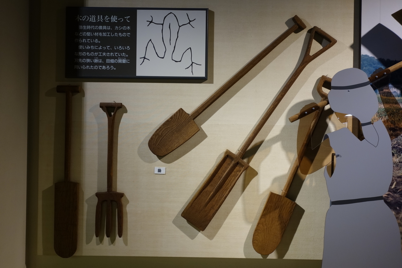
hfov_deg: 53.1
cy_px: 134
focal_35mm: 36
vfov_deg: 36.9
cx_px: 201
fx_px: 402
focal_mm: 13.25
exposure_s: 1/40
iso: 200
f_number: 2.8
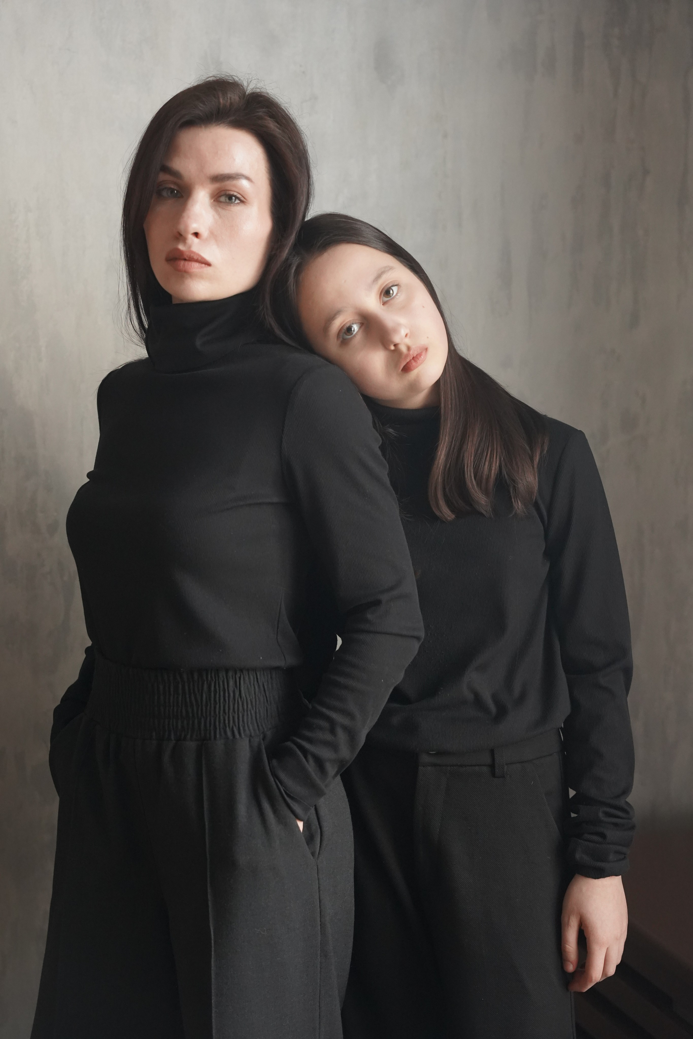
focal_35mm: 70
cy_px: 520
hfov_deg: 19.5
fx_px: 2021
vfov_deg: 28.8
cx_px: 346
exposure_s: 1/160
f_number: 4
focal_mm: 70
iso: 4000
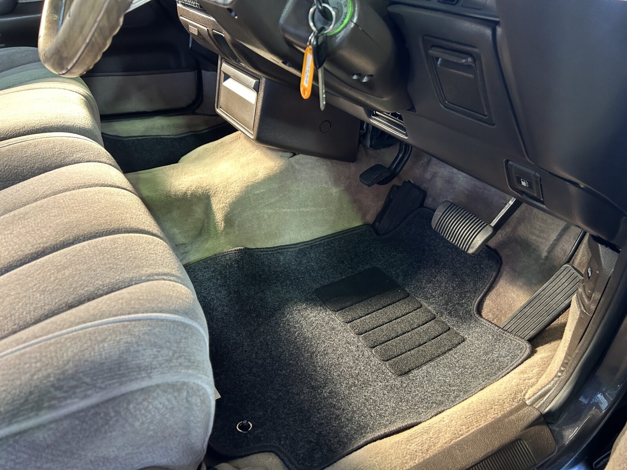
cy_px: 235
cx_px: 314
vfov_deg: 53.1
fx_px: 471
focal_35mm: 26
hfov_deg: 67.3
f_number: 1.5
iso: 250
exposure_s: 1/60
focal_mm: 5.7
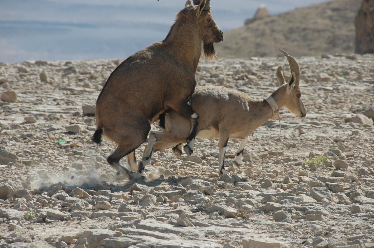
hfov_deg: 6.9
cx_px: 187
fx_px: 3113
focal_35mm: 300
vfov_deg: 4.6
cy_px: 124
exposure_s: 1/1000
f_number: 8
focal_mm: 200
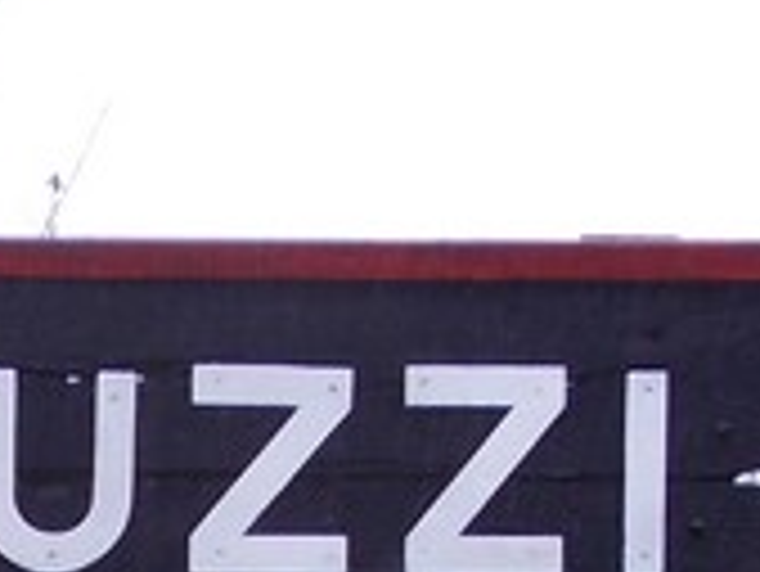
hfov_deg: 11.3
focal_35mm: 172
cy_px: 1076
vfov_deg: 8.3
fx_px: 3779
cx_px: -72
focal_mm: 5.3
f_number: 3.1
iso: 80
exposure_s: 1/80
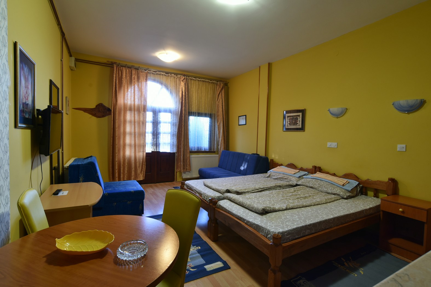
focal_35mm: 18
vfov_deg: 67.4
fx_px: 215
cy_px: 144
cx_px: 216
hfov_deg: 90.0
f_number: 10
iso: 1000
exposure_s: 1/10
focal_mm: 18
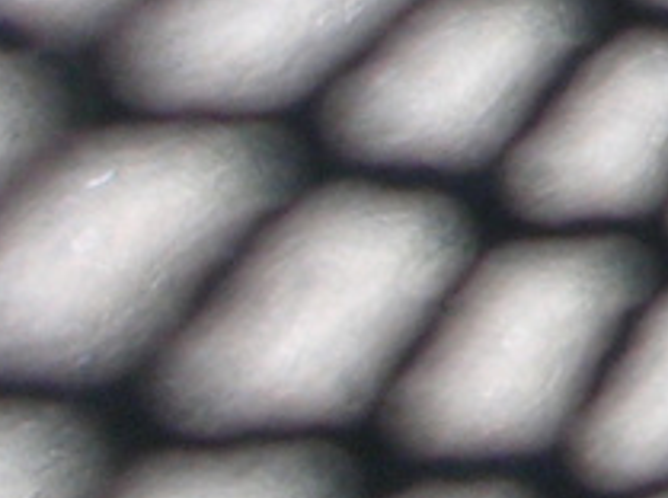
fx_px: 8110
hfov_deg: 4.5
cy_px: -514
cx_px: 2177
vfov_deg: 3.5
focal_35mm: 421
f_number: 4
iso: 50
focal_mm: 10.1
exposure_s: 1/44.6
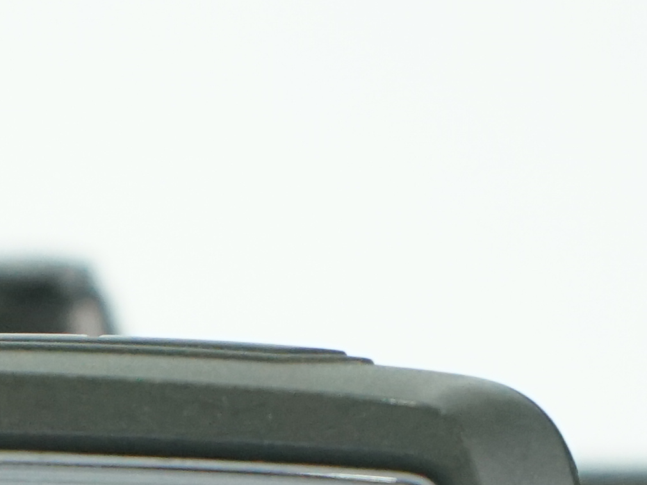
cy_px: 777
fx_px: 7475
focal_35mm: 400
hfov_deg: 4.9
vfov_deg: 3.7
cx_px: 24
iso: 2500
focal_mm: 70
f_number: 6.3
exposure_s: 1/200
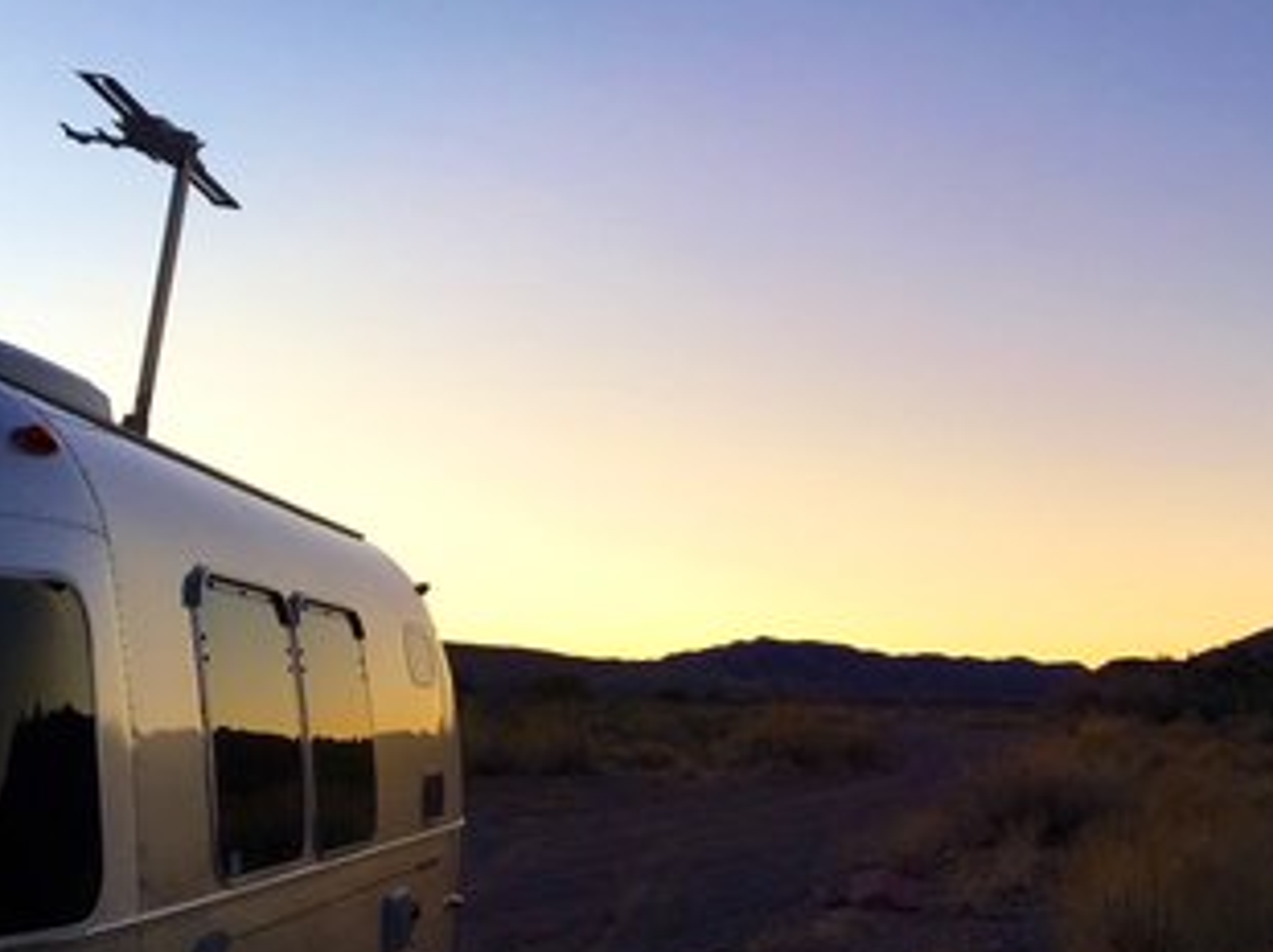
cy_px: 644
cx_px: 949
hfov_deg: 37.3
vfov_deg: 28.9
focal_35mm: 50
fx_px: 1837
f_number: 2.2
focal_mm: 4.15
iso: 32
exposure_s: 1/120
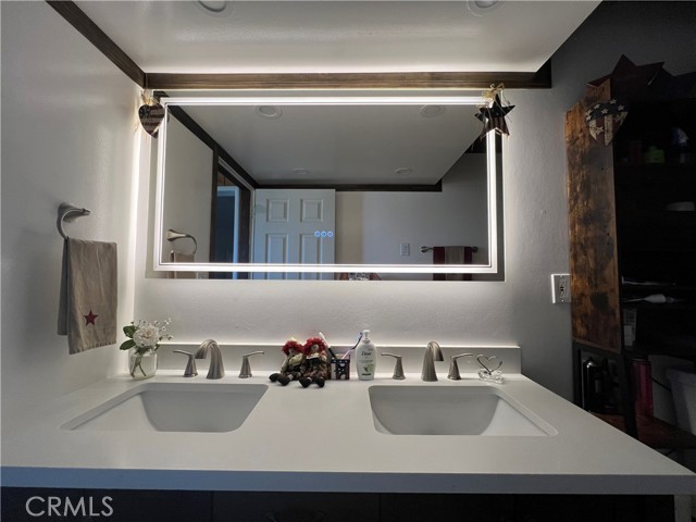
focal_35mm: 13
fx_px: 261
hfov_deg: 106.2
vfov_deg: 89.9
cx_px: 348
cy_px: 261
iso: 200
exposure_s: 1/99
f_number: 1.8
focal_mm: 1.57
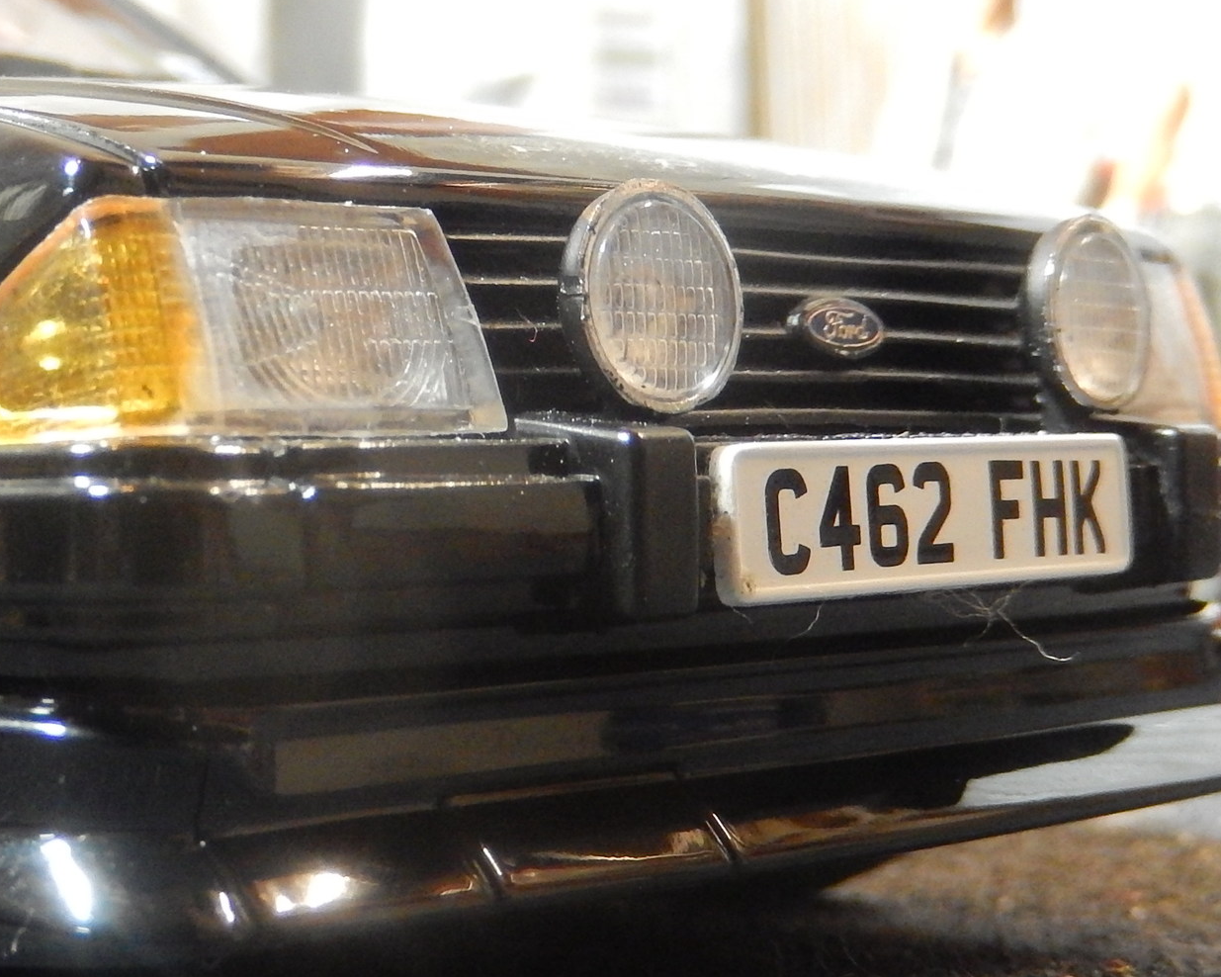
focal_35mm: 81
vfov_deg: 18.9
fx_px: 2927
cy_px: 513
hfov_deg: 22.9
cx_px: 83
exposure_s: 1/8
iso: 720
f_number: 4.2
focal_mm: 7.3
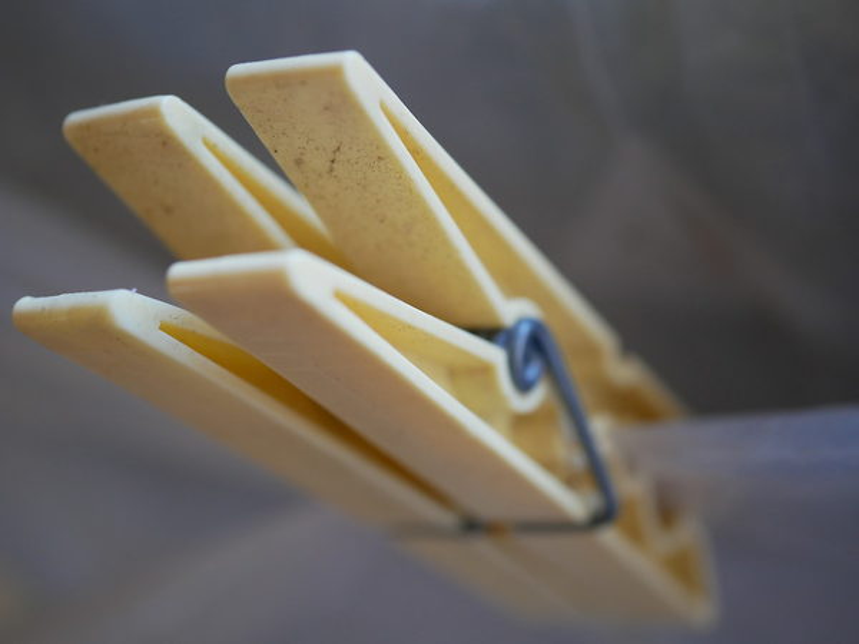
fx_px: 1489
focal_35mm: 60
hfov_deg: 32.2
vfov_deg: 24.4
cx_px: 430
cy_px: 322
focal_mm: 30
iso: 500
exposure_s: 1/60
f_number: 2.8
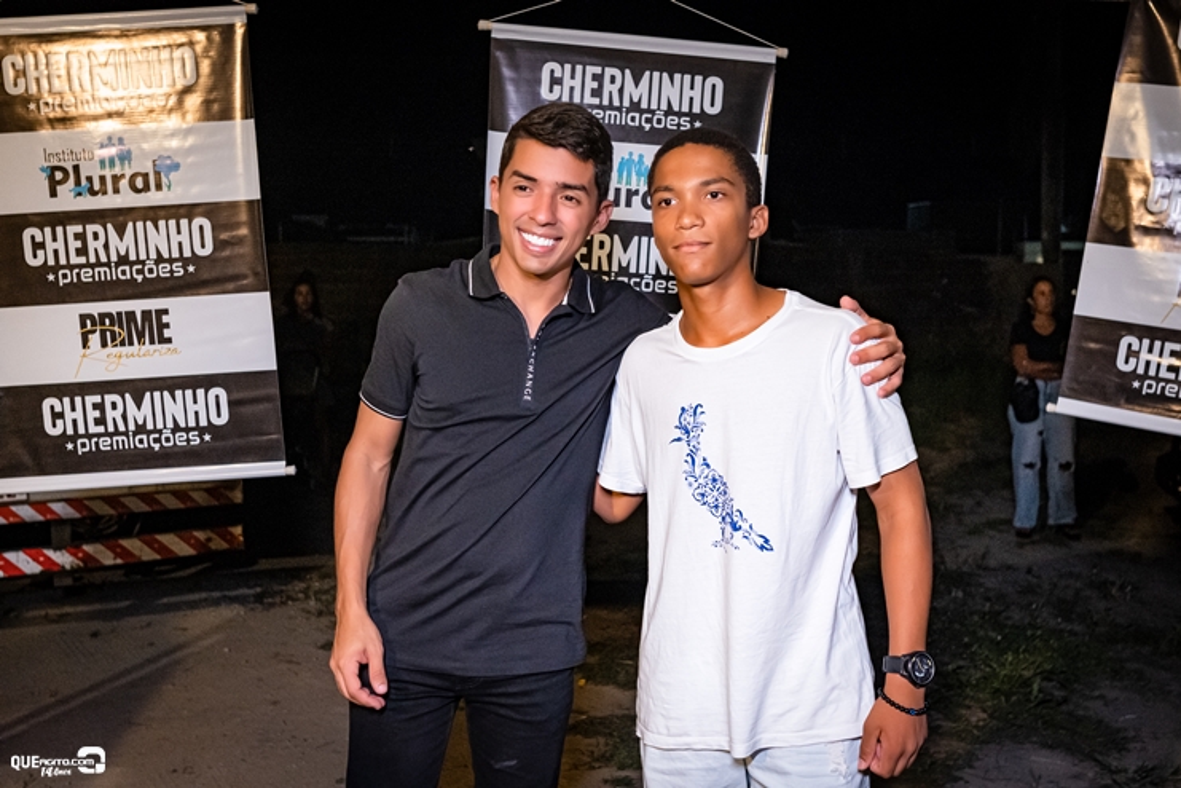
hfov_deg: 53.1
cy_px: 394
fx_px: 1181
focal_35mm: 36
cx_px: 590
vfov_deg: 36.9
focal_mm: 24
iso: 2500
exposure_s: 1/250
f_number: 2.8
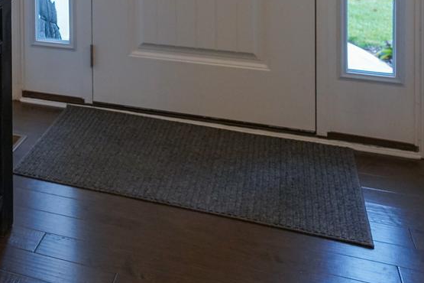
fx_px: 695
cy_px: -122
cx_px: -76
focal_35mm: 59
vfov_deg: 20.3
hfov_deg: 29.5
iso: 1250
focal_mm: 16
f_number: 4
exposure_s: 1/160
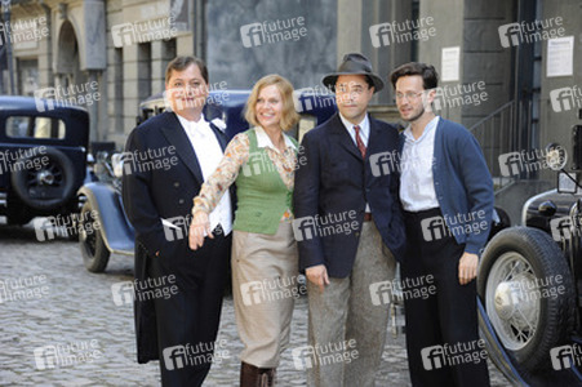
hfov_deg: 20.4
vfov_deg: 13.7
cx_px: 291
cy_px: 194
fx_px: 1615
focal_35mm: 100
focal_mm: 100
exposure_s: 1/125
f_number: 5.3
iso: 320
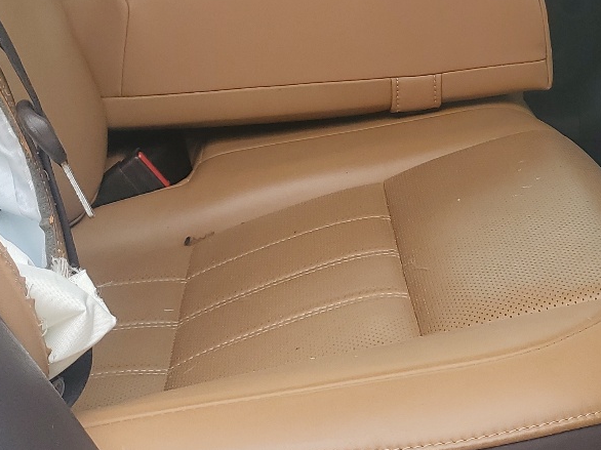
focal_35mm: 71
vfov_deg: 20.1
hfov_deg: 27.2
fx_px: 1232
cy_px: 3
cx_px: 424
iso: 50
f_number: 1.5
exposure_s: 1/435
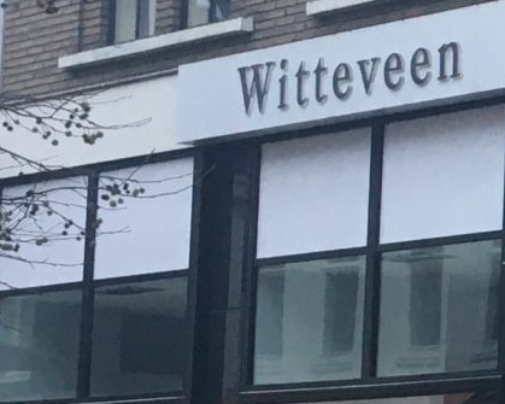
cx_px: 1155
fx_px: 2585
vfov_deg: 8.9
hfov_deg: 10.0
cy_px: 264
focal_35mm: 173
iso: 32
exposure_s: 1/33
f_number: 2.2
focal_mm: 4.15
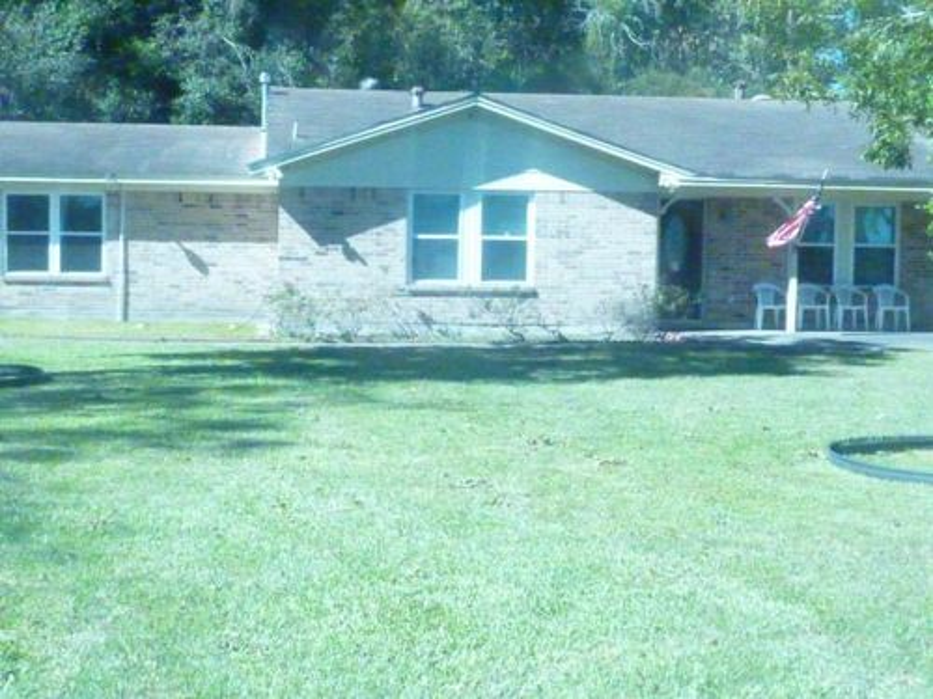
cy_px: 350
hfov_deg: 34.9
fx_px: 1482
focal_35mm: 55
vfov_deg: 26.6
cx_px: 466
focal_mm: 5
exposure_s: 1/2000
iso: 1600
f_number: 6.3
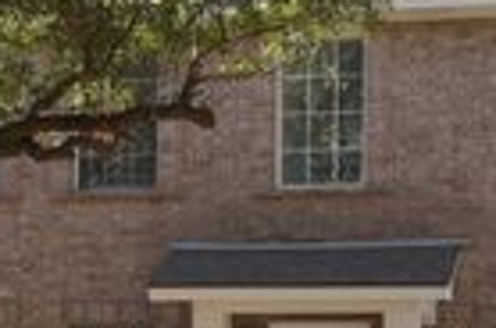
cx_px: 246
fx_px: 1787
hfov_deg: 15.8
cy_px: 321
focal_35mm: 130
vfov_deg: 10.4
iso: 100
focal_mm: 24
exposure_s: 1/100
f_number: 7.1
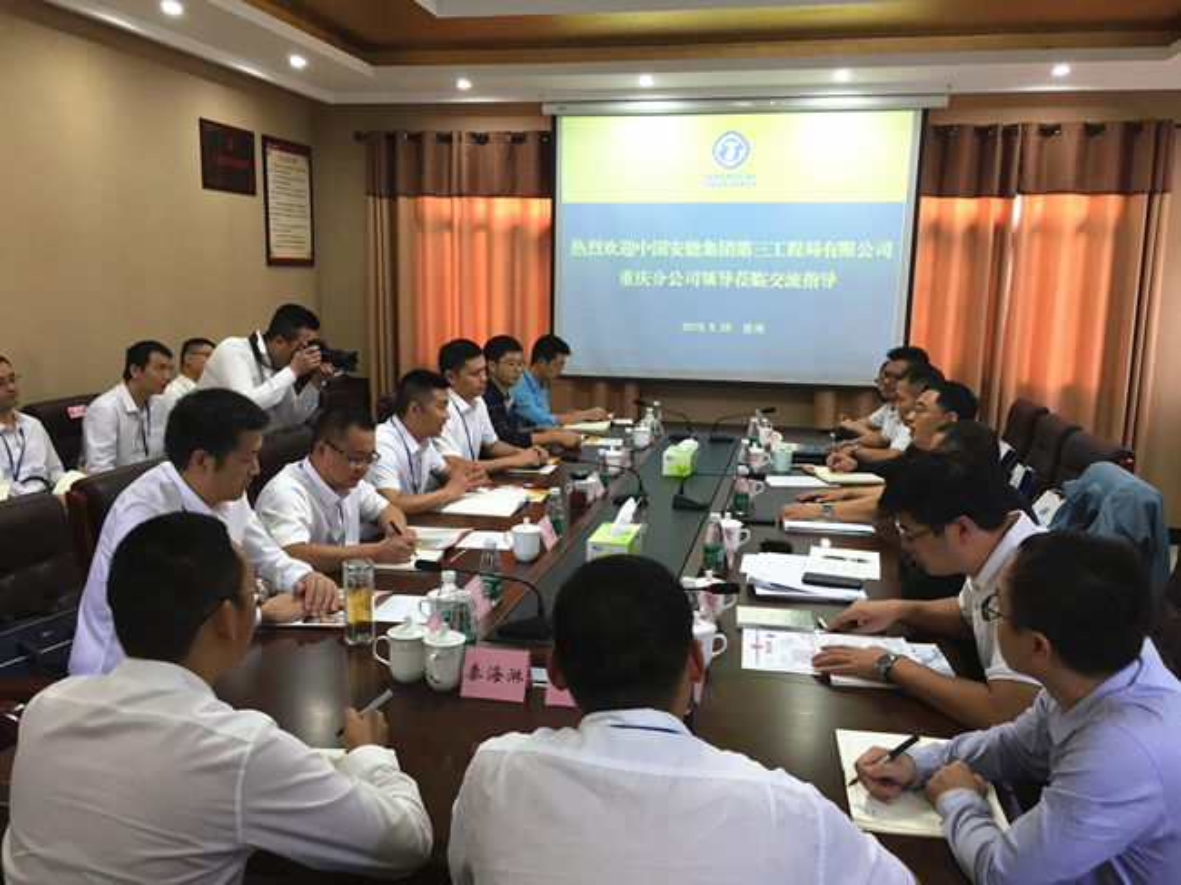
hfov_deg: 61.7
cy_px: 442
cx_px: 590
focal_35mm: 29
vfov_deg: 48.2
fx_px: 989
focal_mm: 4.15
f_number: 2.2
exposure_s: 1/33
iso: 100
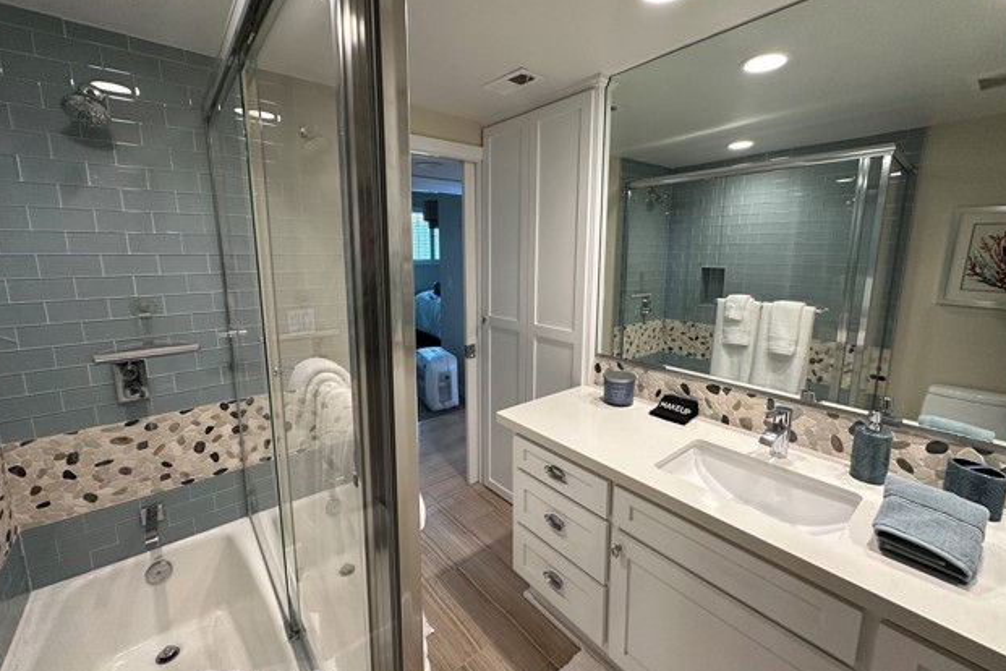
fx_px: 419
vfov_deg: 77.3
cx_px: 504
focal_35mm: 15
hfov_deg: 100.4
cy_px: 319
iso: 250
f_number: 2.2
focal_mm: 2.22
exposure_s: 1/120
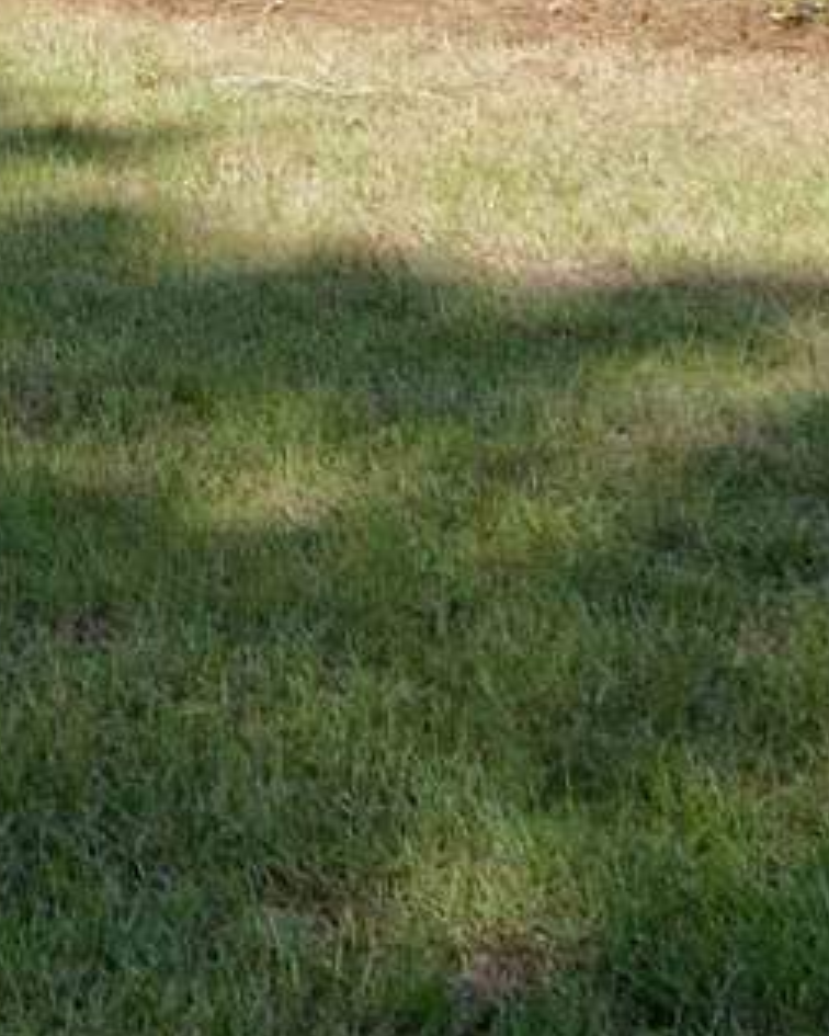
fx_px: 3834
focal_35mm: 125
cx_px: -750
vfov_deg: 14.0
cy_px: -696
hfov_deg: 11.3
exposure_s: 1/320
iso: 400
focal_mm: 14
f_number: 7.1
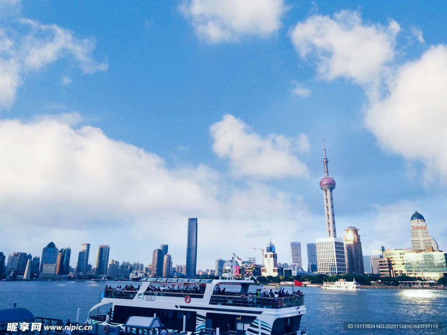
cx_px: 224
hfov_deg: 79.0
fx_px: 271
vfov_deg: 63.4
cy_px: 168
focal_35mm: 21
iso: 50
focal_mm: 3.66
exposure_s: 1/386
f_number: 2.2
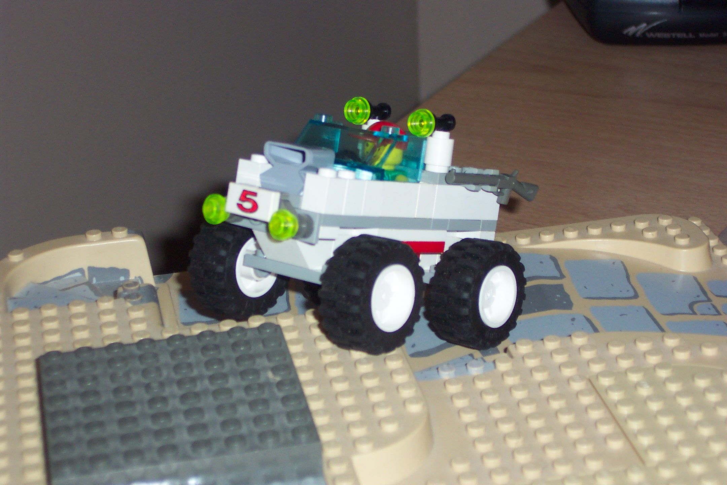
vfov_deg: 13.6
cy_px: 242
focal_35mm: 101
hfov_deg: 20.2
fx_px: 2039
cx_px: 364
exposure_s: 1/90
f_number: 4.8
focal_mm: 21.3
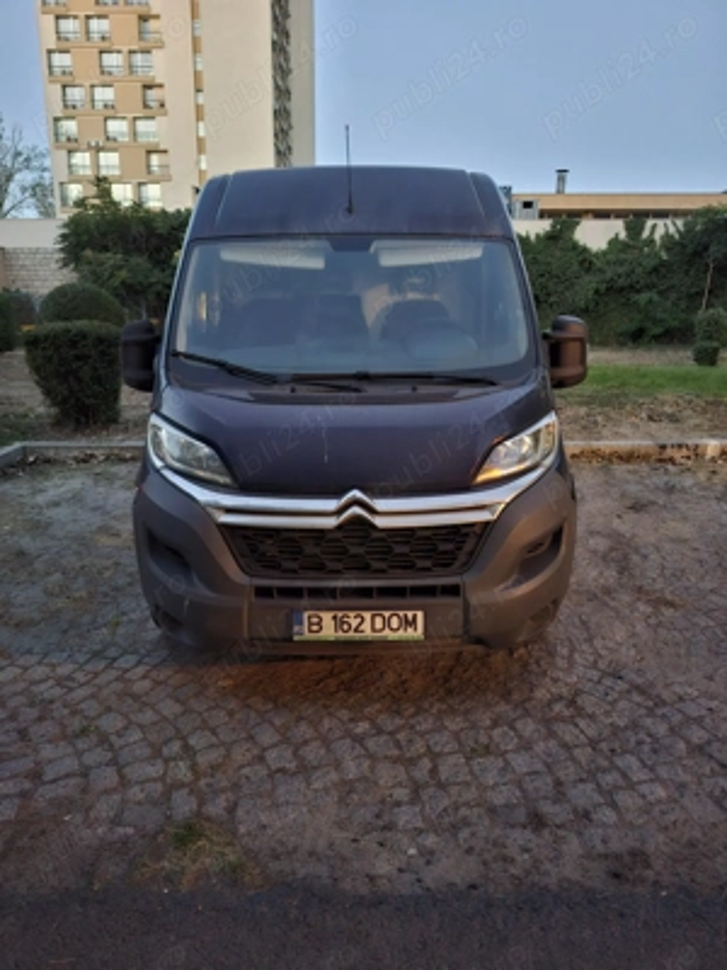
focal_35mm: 23
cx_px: 364
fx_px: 644
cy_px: 485
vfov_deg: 73.9
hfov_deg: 58.9
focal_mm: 5.54
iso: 1000
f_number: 1.8
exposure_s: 1/20
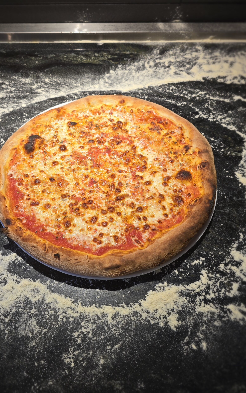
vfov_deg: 72.5
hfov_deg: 49.0
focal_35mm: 25
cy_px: 199
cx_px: 99
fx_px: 268
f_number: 1.7
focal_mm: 6.3
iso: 40
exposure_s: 1/50
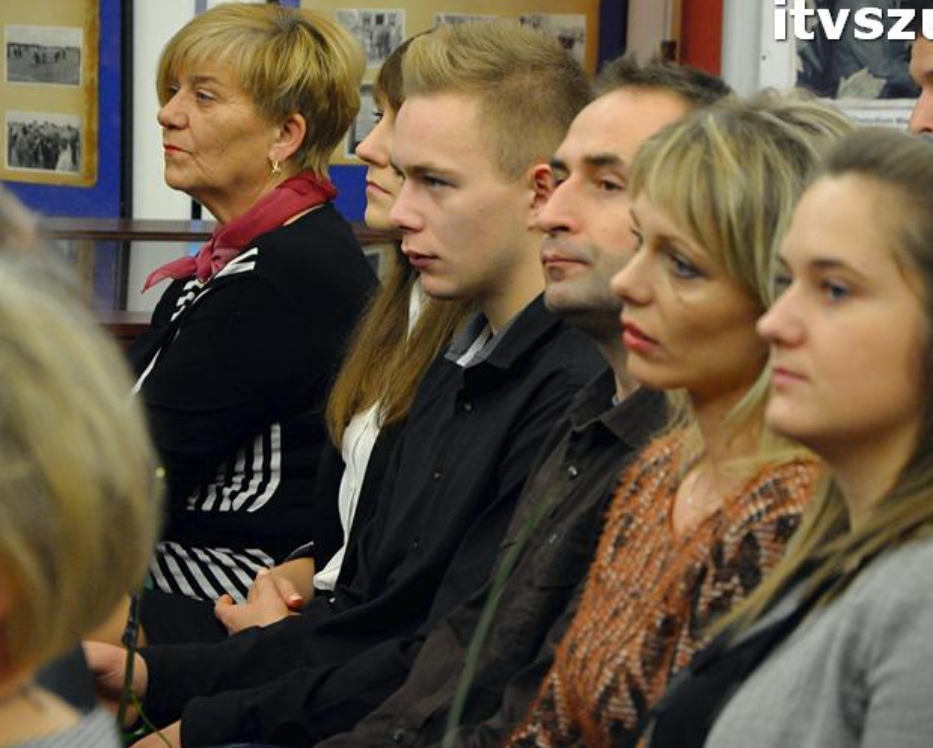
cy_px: 375
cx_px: 543
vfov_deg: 7.6
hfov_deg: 9.5
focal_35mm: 203
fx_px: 5599
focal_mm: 105
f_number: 5.6
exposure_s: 1/80
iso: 2500
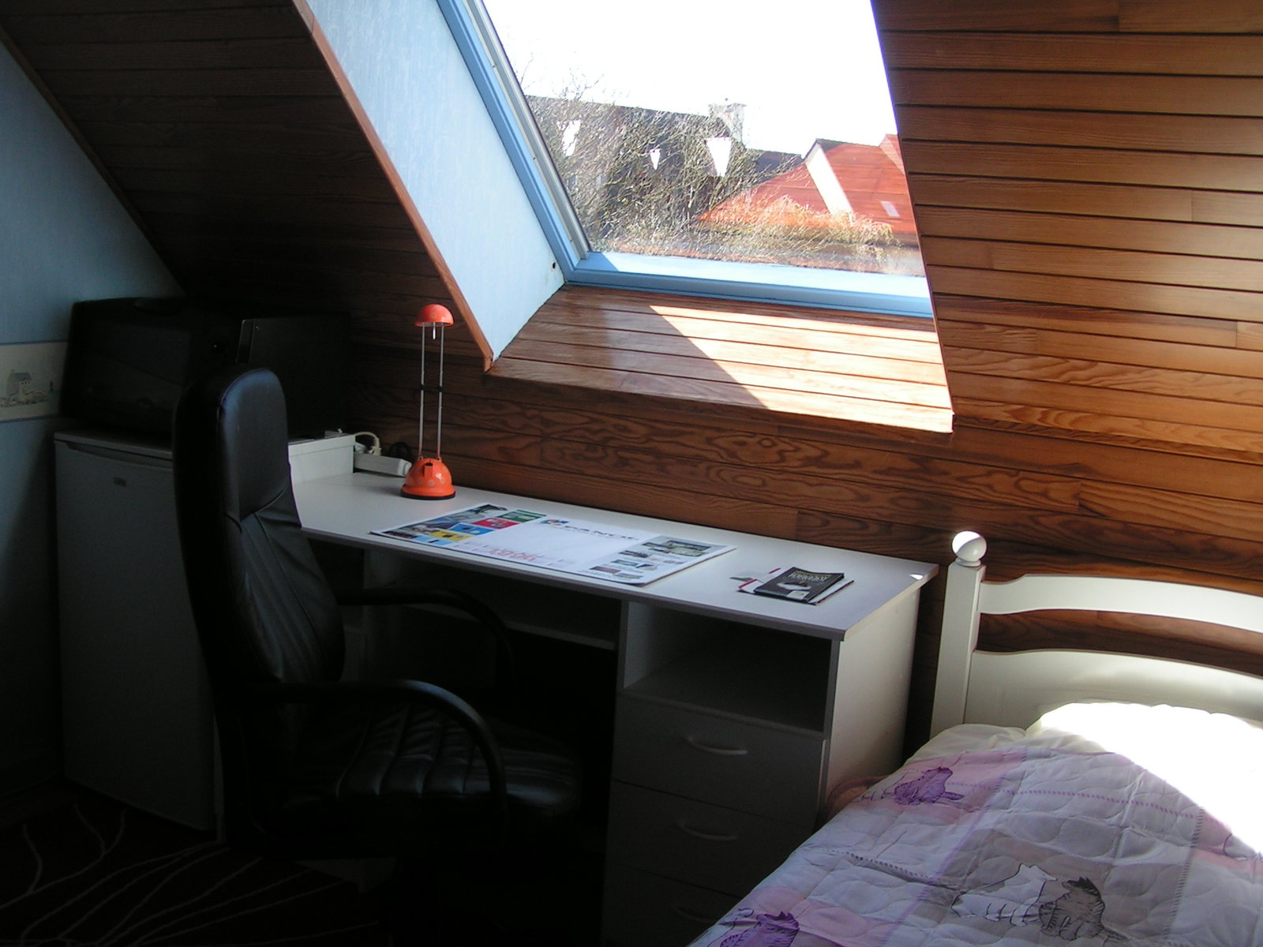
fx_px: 1386
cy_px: 474
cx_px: 632
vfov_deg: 37.7
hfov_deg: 49.0
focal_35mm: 38
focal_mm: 5.8
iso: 50
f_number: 4.5
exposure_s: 1/40
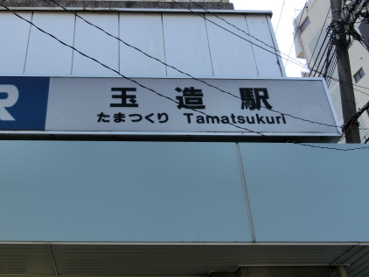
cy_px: 101
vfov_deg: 32.7
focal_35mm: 44
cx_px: 119
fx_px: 469
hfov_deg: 42.3
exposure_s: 1/500
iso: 80
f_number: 3.7
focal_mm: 5.2
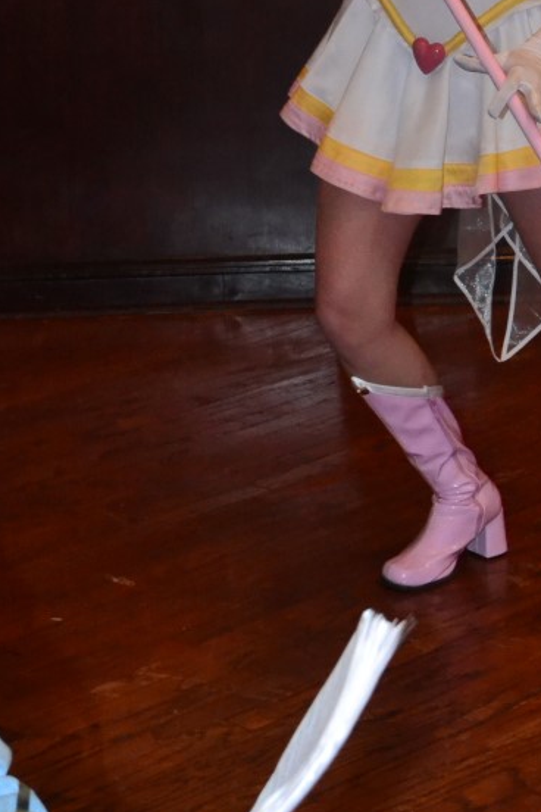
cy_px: 79
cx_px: 443
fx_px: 2682
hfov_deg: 11.5
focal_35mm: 119
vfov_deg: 17.0
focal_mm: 38
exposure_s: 1/60
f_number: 7.1
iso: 3200
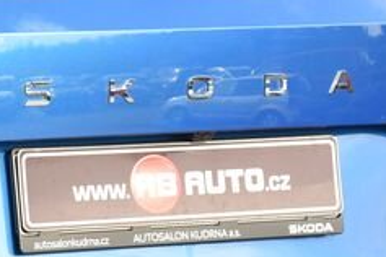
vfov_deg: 6.1
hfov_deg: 8.9
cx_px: -218
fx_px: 2412
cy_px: 179
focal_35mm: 225
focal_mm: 52
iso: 500
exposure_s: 1/125
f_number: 5.6
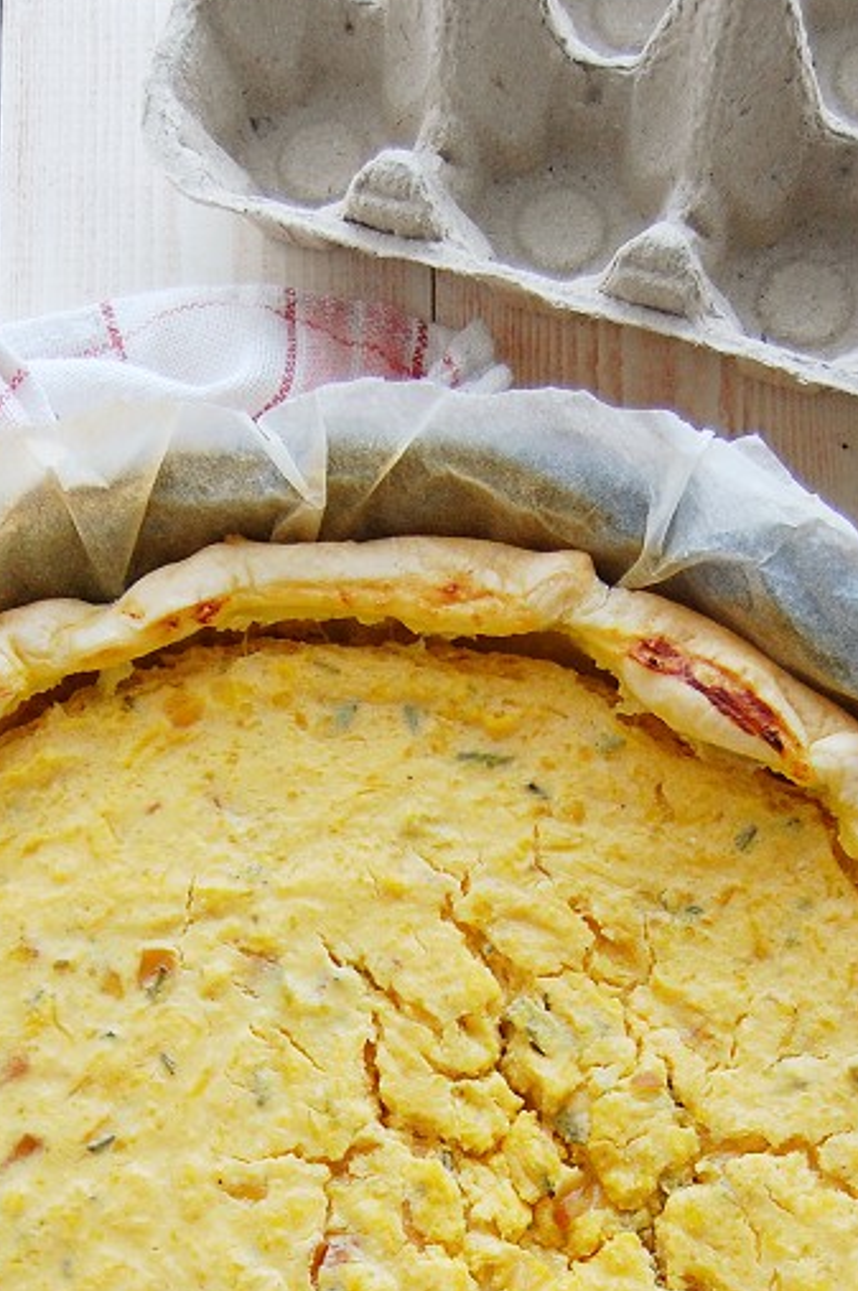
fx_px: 2435
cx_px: 401
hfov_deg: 20.0
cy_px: 1194
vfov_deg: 28.4
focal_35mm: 68
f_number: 5
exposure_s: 1/60
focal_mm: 23
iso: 400
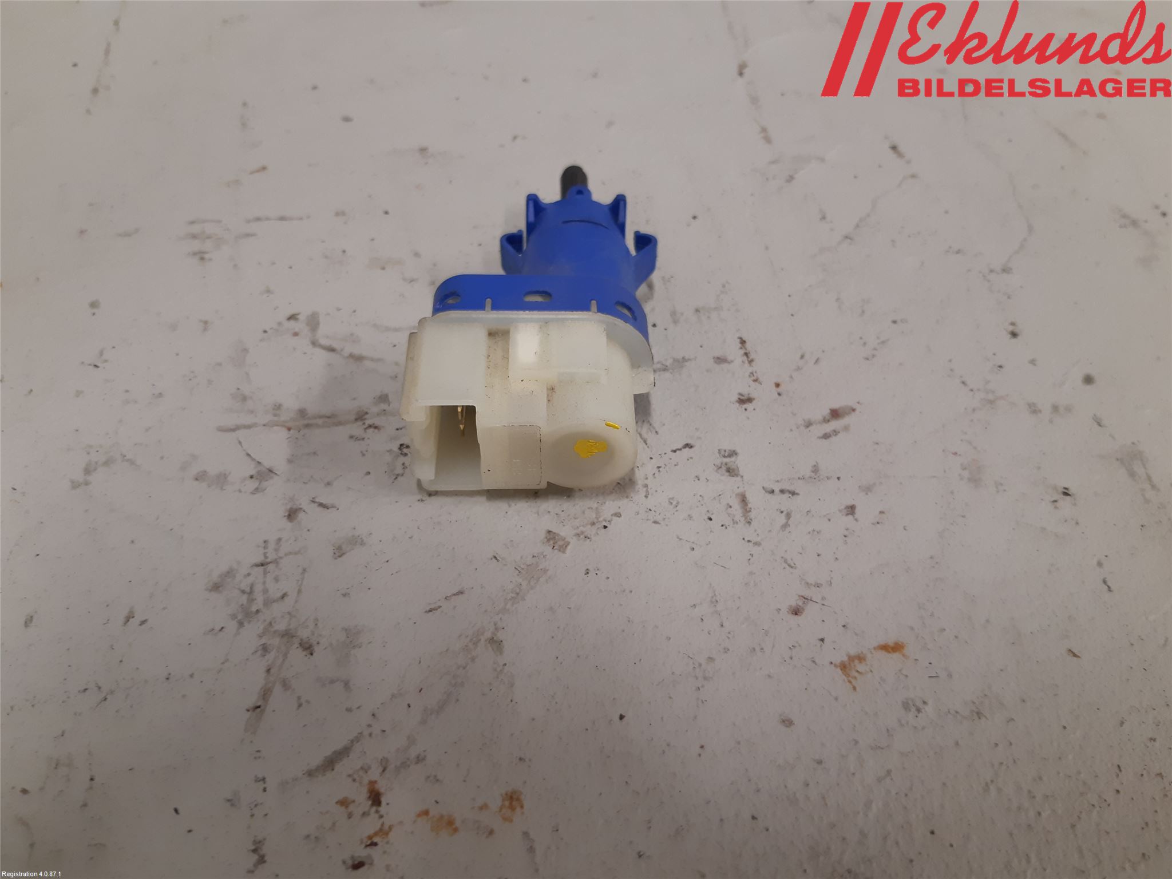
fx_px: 880
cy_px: 440
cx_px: 586
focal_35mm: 26
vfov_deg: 53.1
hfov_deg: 67.3
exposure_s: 1/50
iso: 125
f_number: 1.7
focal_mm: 3.93
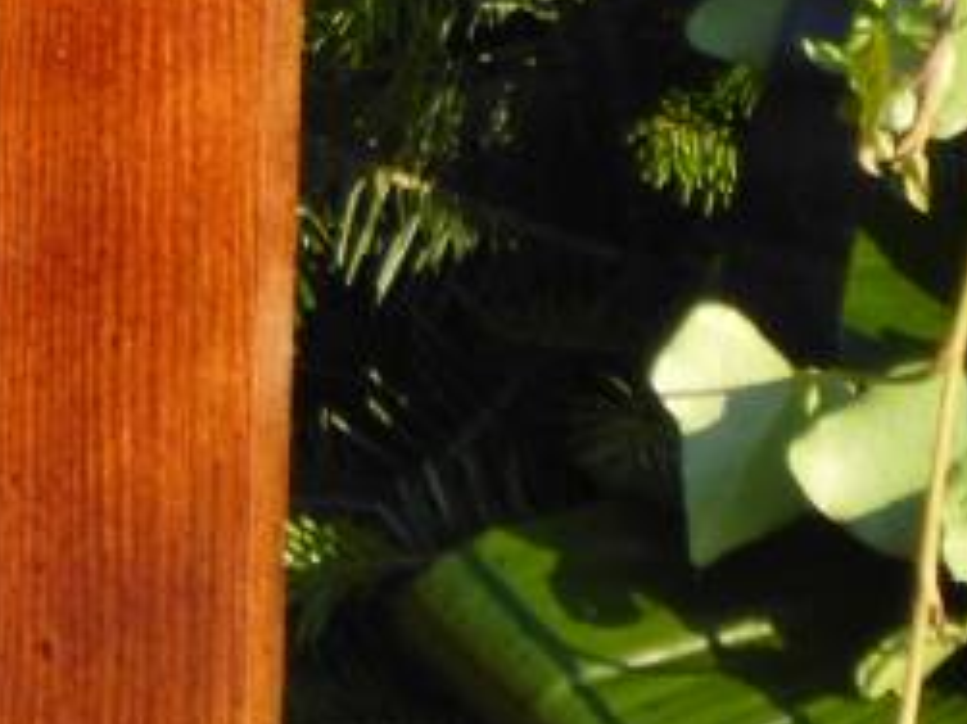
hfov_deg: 3.5
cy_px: -547
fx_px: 15971
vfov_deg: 2.6
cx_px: 104
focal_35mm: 572
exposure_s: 1/125
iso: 100
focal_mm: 22.8
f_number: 5.9
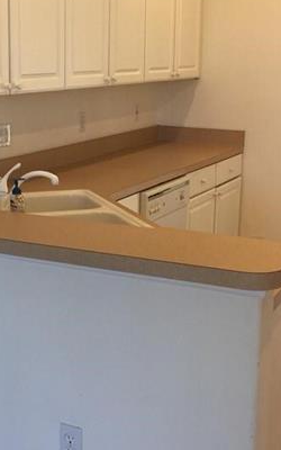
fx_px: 723
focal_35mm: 59
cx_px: 67
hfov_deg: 21.8
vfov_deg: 34.4
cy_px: 182
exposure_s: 1/30
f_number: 2.2
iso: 25
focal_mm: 4.15
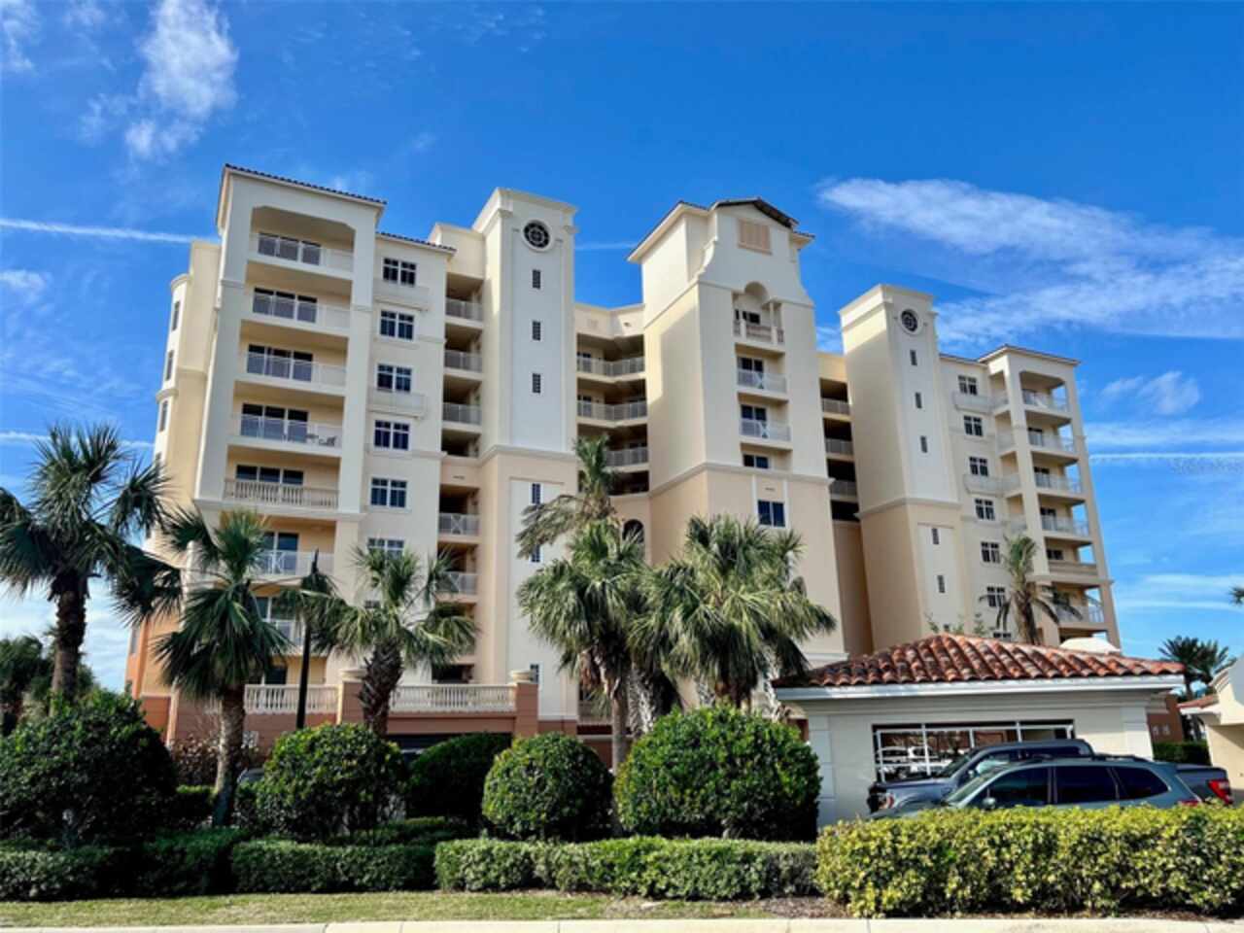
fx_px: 934
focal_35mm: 26
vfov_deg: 53.1
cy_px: 466
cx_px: 622
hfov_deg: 67.3
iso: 50
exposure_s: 1/2762
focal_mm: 5.7
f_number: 1.5
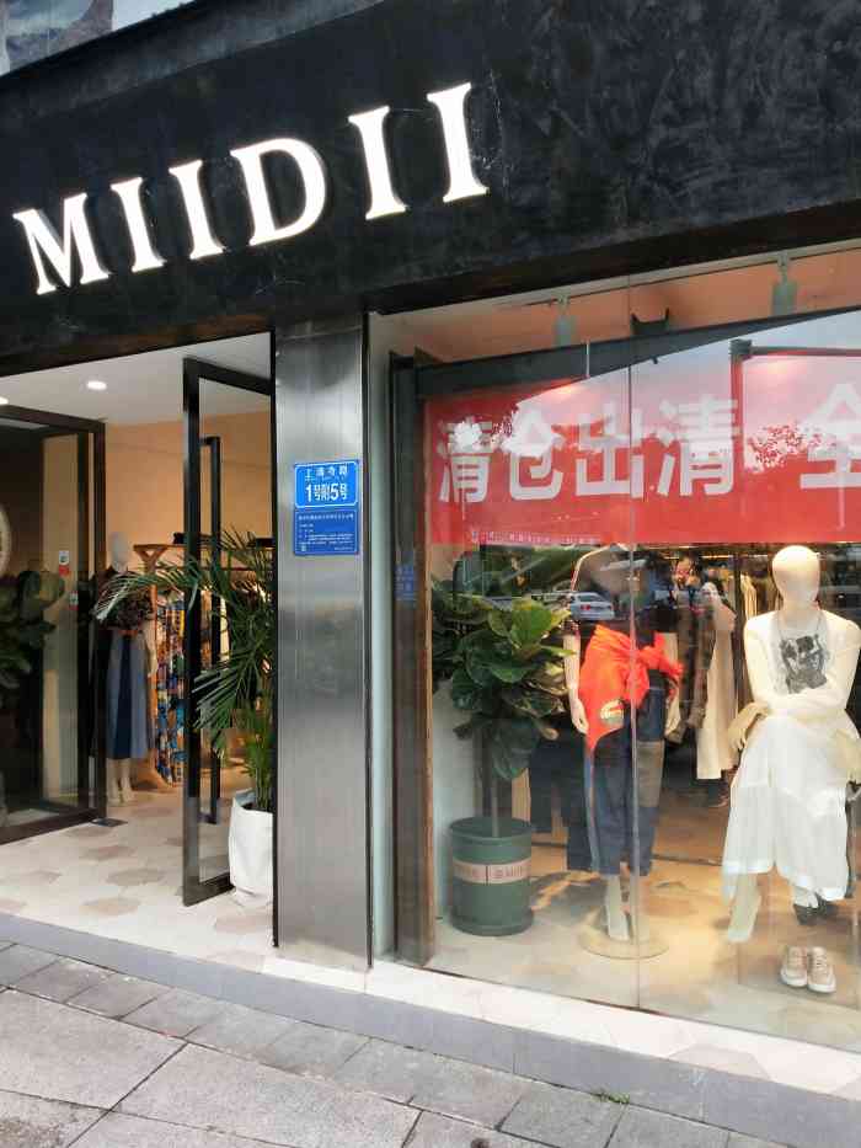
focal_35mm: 23
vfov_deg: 73.9
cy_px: 574
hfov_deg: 58.9
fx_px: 763
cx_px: 430
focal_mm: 3.99
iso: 61
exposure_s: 1/100
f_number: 1.7
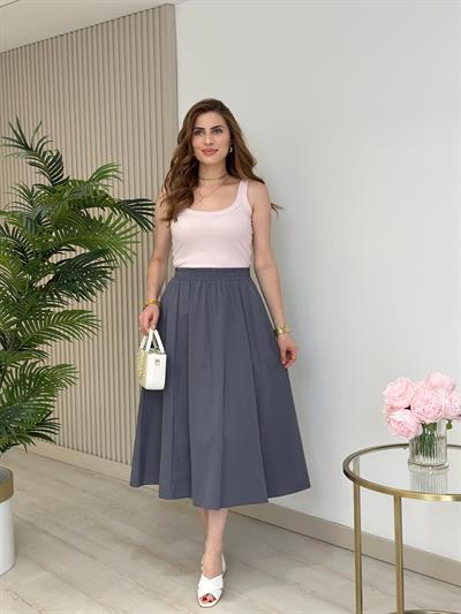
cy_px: 307
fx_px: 852
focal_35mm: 48
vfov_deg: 39.6
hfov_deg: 30.3
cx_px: 230
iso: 80
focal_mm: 6.86
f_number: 1.78
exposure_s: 1/300
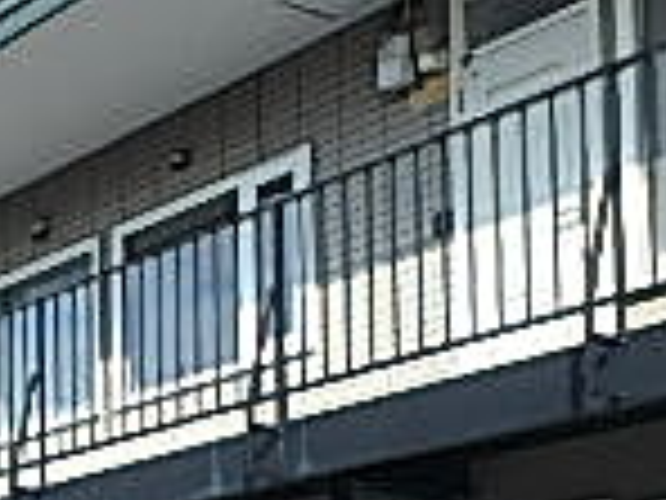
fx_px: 1751
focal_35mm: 91
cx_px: -292
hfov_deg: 19.2
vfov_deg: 14.9
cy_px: 788
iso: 125
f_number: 3.5
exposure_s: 1/800
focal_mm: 3.7
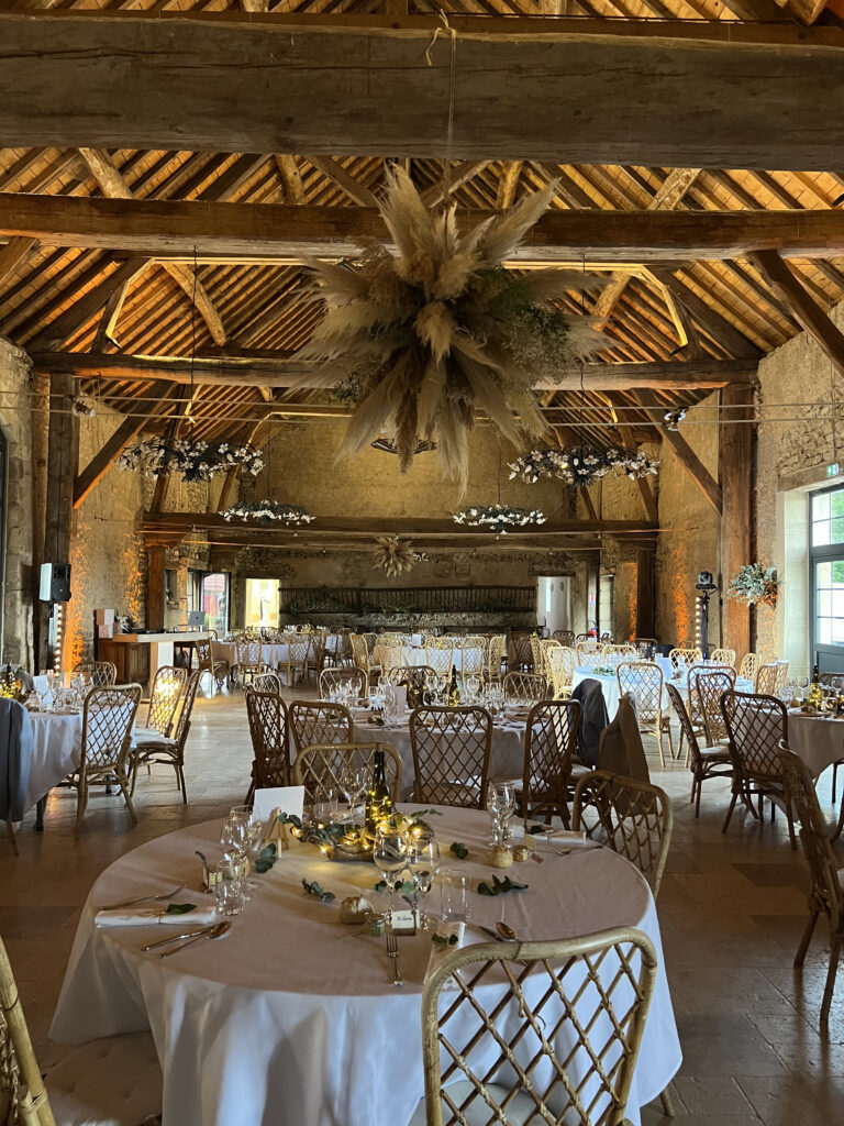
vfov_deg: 67.3
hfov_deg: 53.1
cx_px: 422
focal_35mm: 26
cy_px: 563
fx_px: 845
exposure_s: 1/50
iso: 500
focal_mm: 5.7
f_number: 1.5
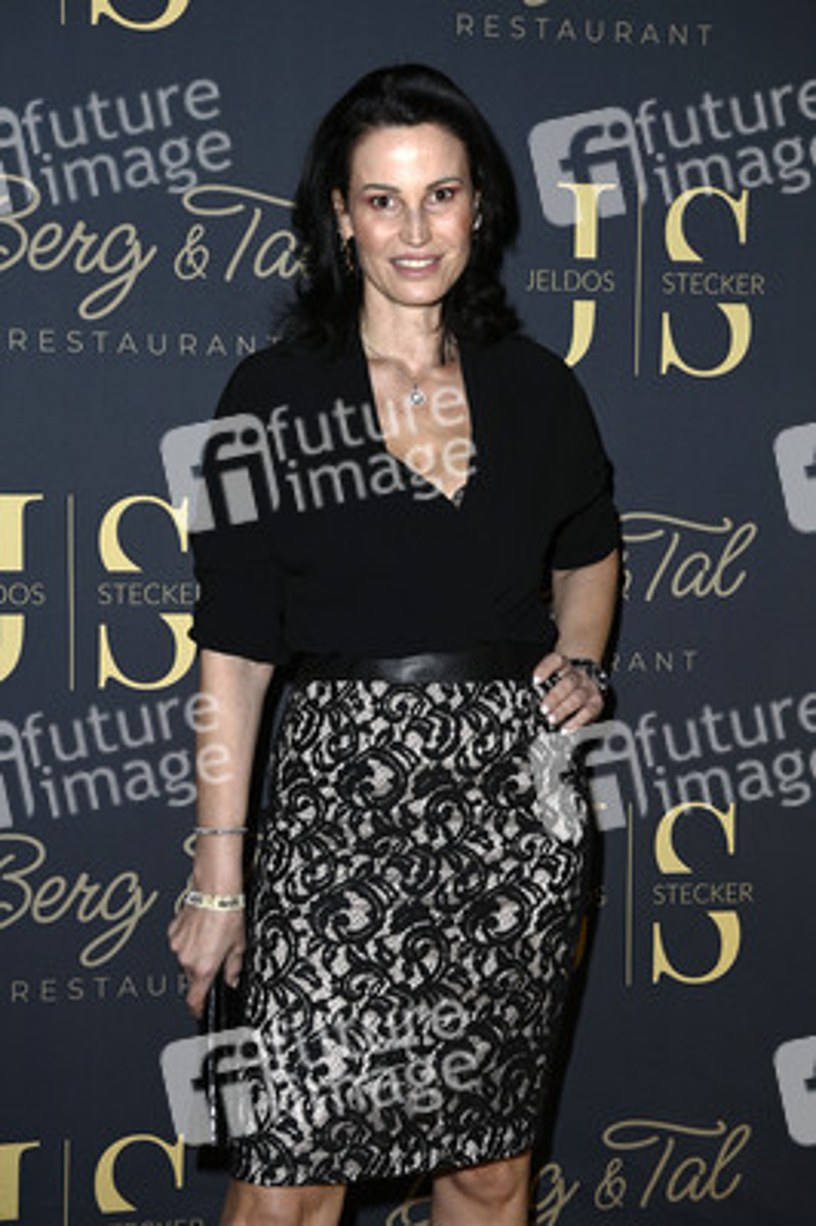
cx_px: 408
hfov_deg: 25.9
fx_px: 1771
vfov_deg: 38.2
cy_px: 613
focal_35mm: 52
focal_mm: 52
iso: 500
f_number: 5.6
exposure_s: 1/250
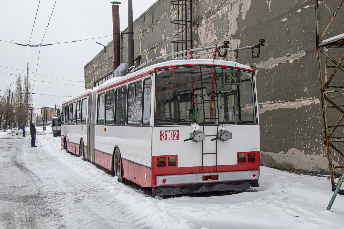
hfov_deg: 41.2
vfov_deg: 28.0
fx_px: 458
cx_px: 172
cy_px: 114
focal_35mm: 48
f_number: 7.1
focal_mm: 32
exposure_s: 1/125
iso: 200
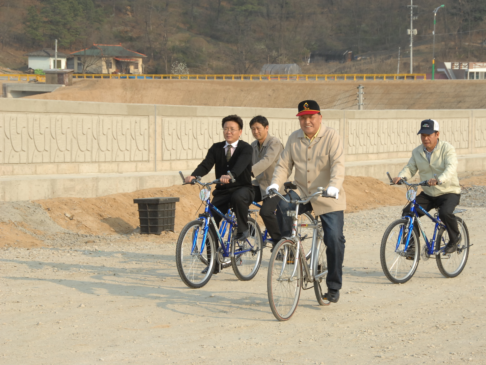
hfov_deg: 17.1
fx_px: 1615
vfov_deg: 12.9
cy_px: 183
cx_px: 274
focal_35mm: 115
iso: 400
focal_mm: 70
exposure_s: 1/320
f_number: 9
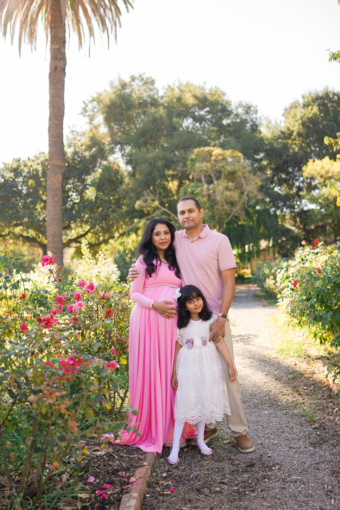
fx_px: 496
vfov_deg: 54.4
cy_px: 255
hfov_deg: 37.9
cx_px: 170
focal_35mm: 35
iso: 100
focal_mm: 35
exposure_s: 1/1250
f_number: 1.7
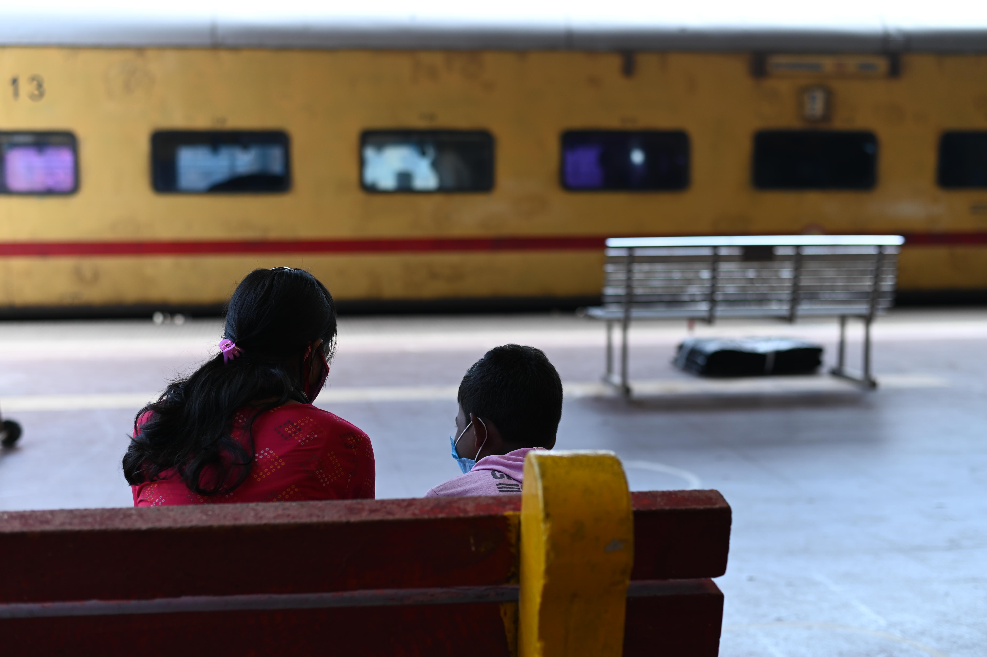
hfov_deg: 39.6
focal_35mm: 50
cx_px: 494
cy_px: 328
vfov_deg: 27.0
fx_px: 1370
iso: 140
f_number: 2.8
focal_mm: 50
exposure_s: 1/320
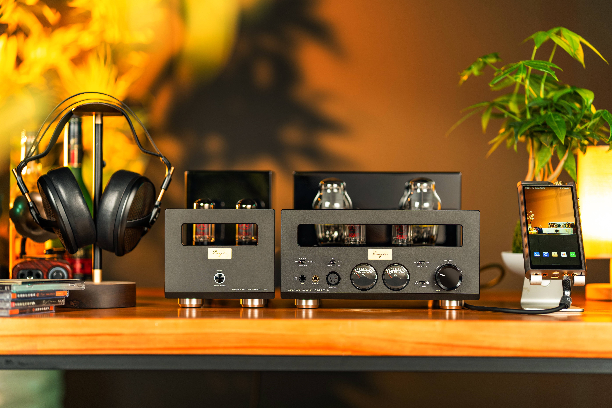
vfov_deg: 16.1
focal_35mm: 85
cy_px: 204
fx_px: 1445
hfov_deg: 23.9
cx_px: 306
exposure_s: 1/50
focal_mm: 85
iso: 80
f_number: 1.4
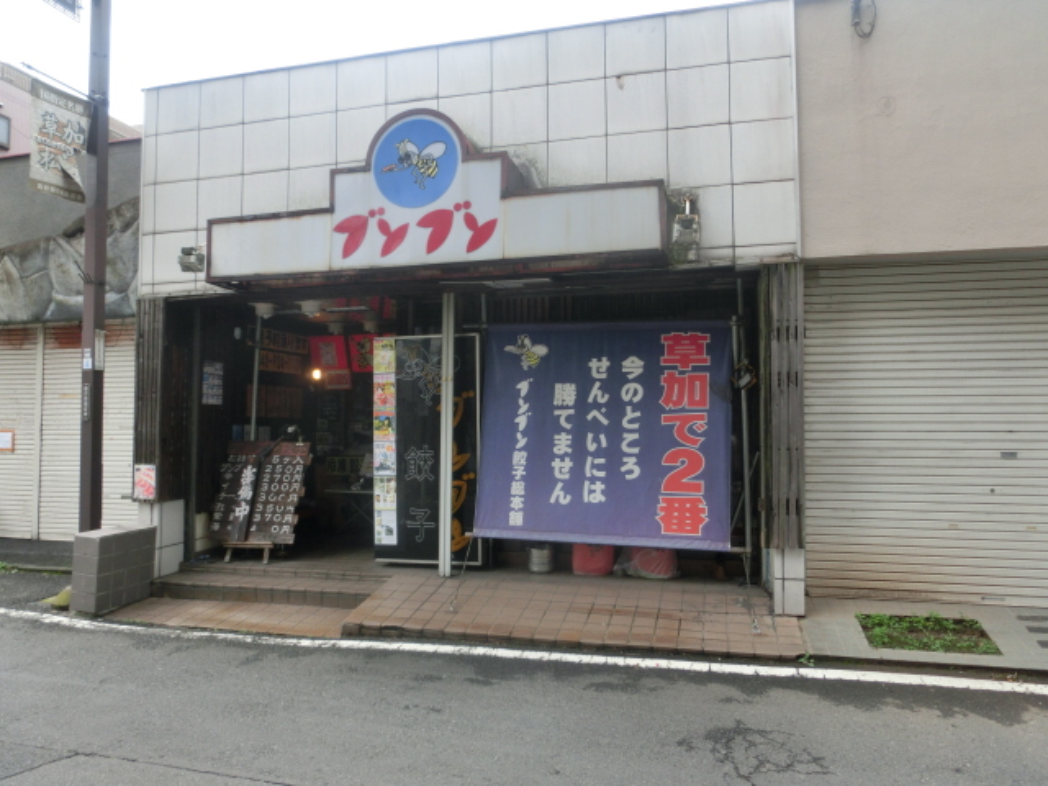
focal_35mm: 24
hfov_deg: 71.6
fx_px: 727
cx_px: 524
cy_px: 393
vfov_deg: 56.8
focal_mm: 4.24
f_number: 3
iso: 80
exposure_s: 1/500
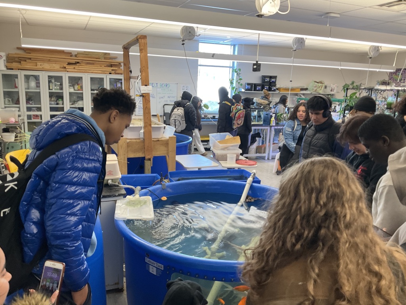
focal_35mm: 29
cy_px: 152
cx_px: 203
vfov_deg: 48.2
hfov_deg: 61.7
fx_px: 340
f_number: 1.8
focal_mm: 3
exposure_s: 1/60
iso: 64
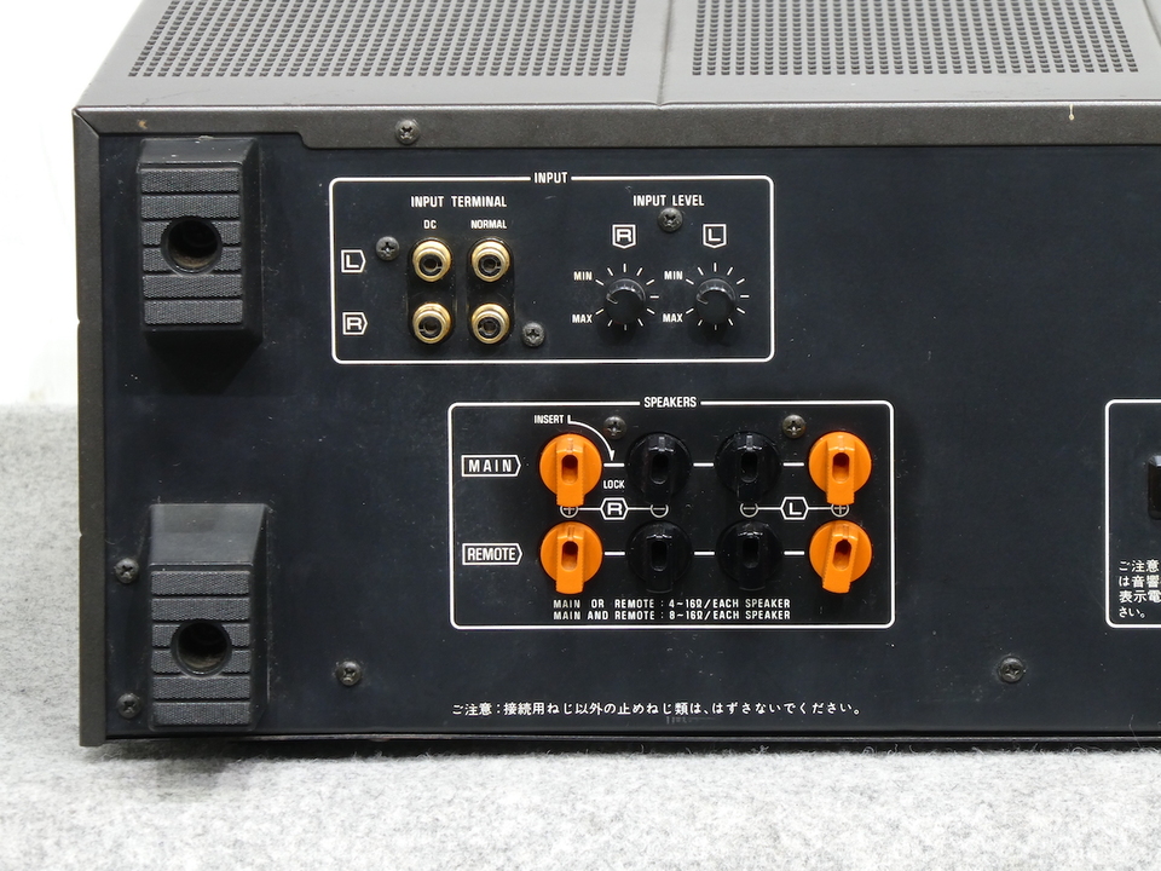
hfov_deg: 7.9
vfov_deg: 5.9
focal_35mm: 250
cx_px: 580
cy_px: 436
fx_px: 8385
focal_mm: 44.8
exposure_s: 1/3.2
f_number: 5.6
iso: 200
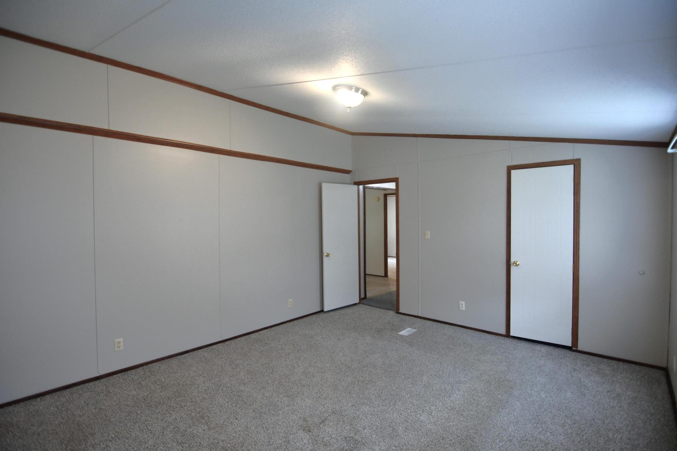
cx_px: 338
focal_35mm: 16
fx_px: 301
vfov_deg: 73.7
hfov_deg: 96.7
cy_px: 226
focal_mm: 11
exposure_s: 1/125
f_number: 2.8
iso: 1100
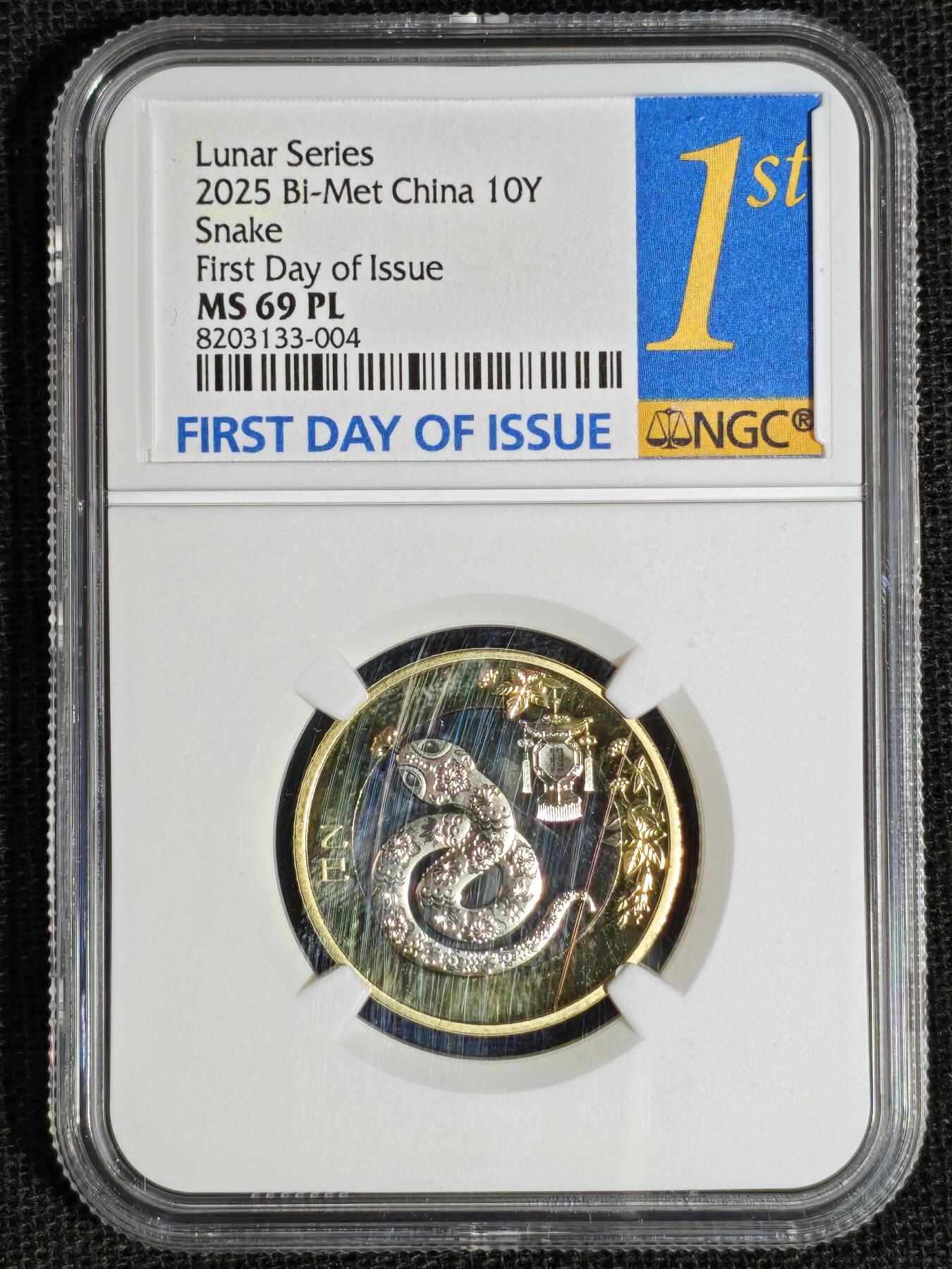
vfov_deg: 20.9
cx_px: 476
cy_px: 634
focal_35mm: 94
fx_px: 3447
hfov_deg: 15.7
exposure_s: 1/399
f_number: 1.5
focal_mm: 4.94
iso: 50
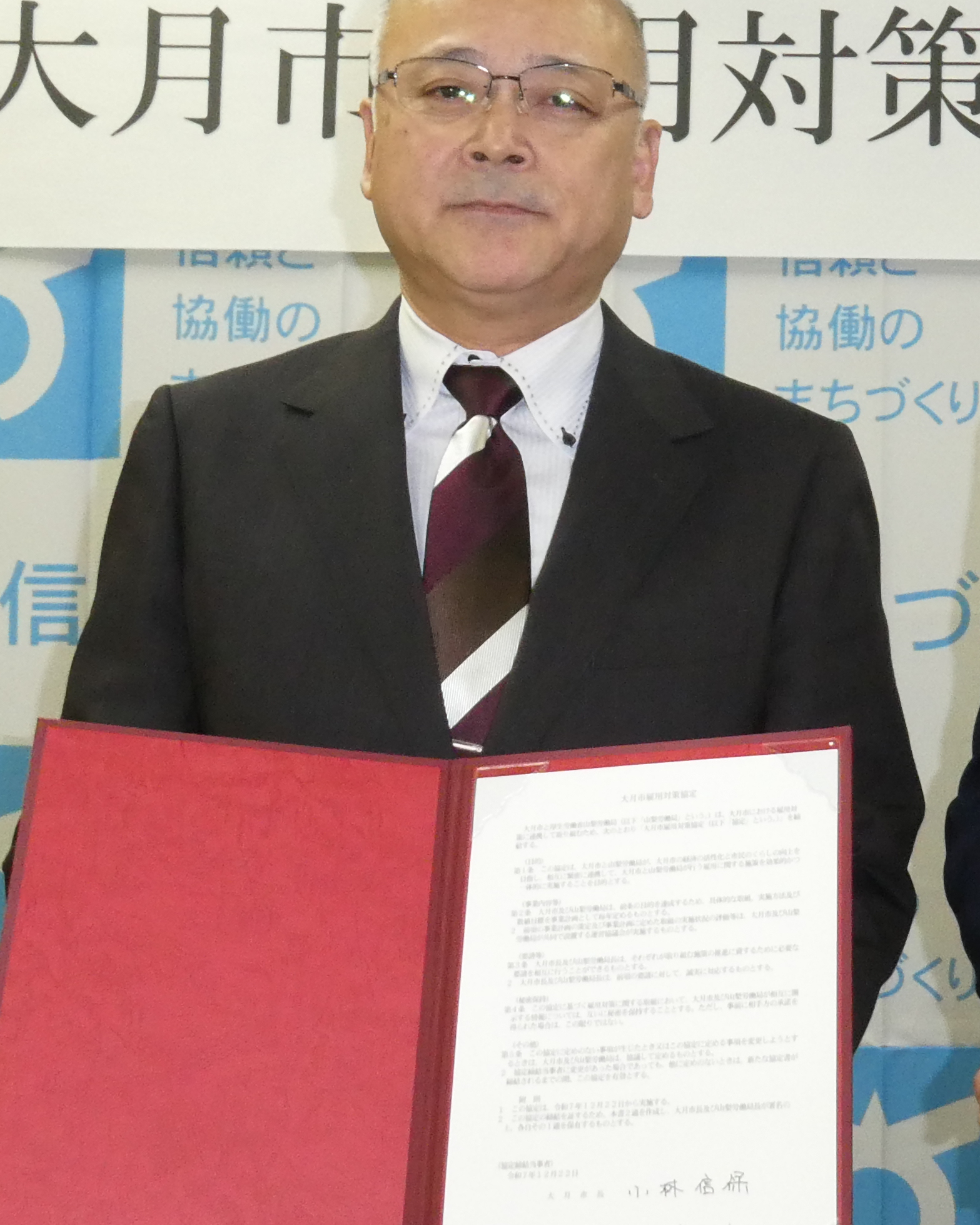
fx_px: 2248
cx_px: 827
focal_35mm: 62
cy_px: 607
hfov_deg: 24.1
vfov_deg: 30.5
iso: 400
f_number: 3.3
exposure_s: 1/60
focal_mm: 4.3
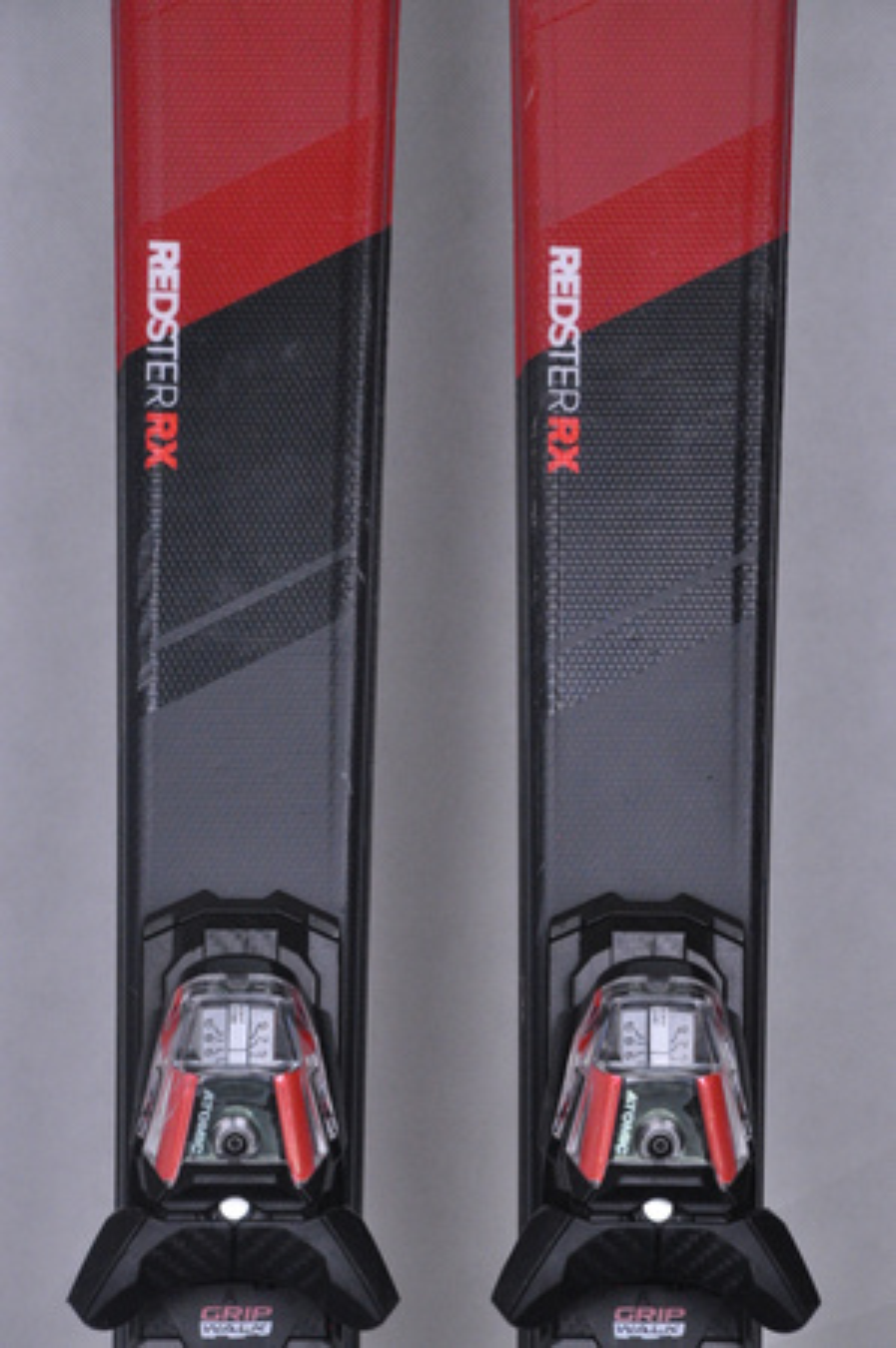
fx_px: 5893
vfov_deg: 13.1
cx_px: 448
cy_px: 674
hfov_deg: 8.7
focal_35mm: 158
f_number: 9.5
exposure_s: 1/125
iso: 3200
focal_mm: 105
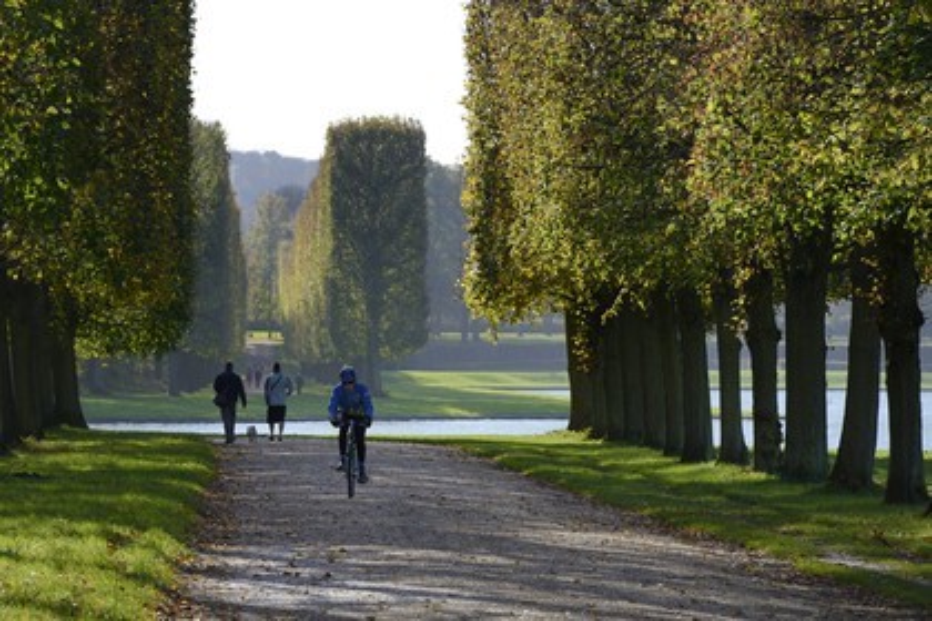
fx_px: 5177
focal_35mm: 200
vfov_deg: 6.9
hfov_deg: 10.3
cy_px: 310
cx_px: 466
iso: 200
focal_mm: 200
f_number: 10
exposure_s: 1/250
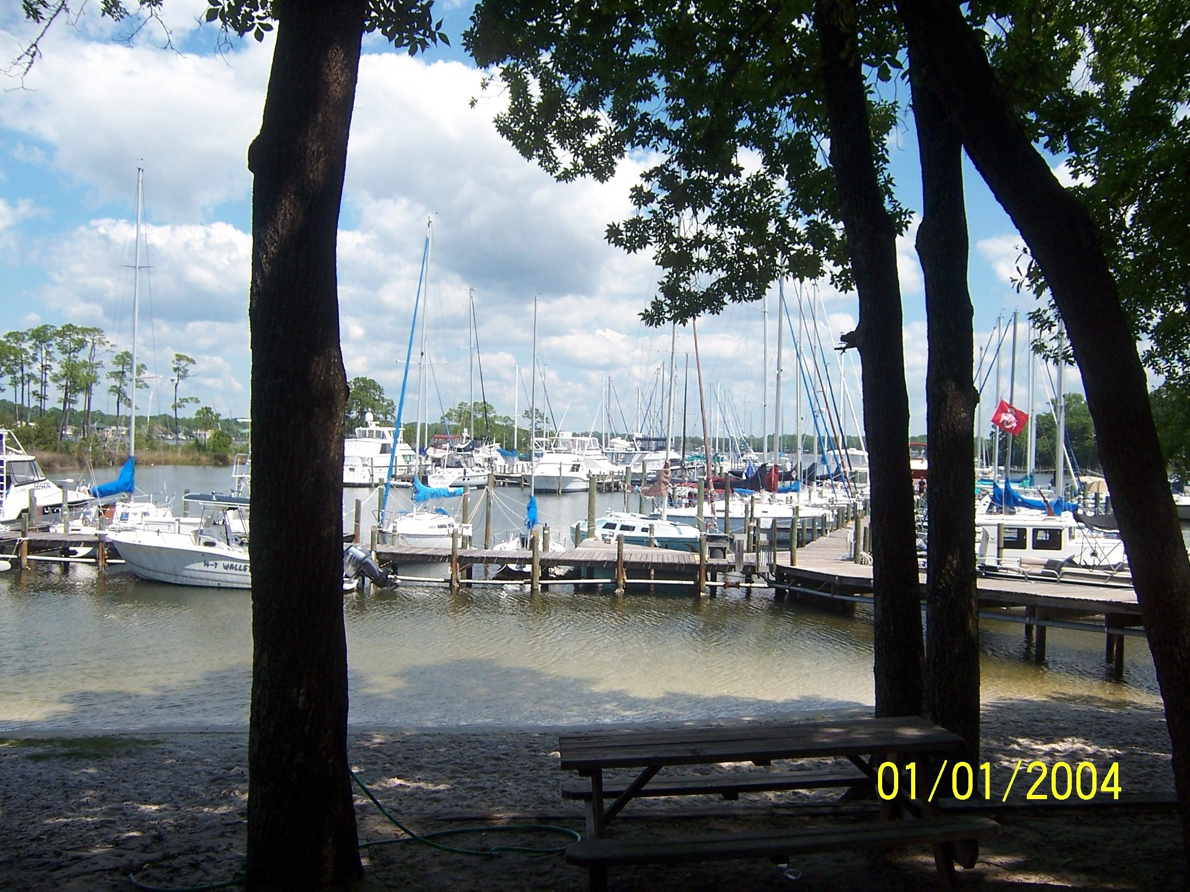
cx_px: 595
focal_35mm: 33
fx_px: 1134
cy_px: 446
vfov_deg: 42.9
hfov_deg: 55.4
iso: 80
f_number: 3.4
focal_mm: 5.5
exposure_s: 1/1000
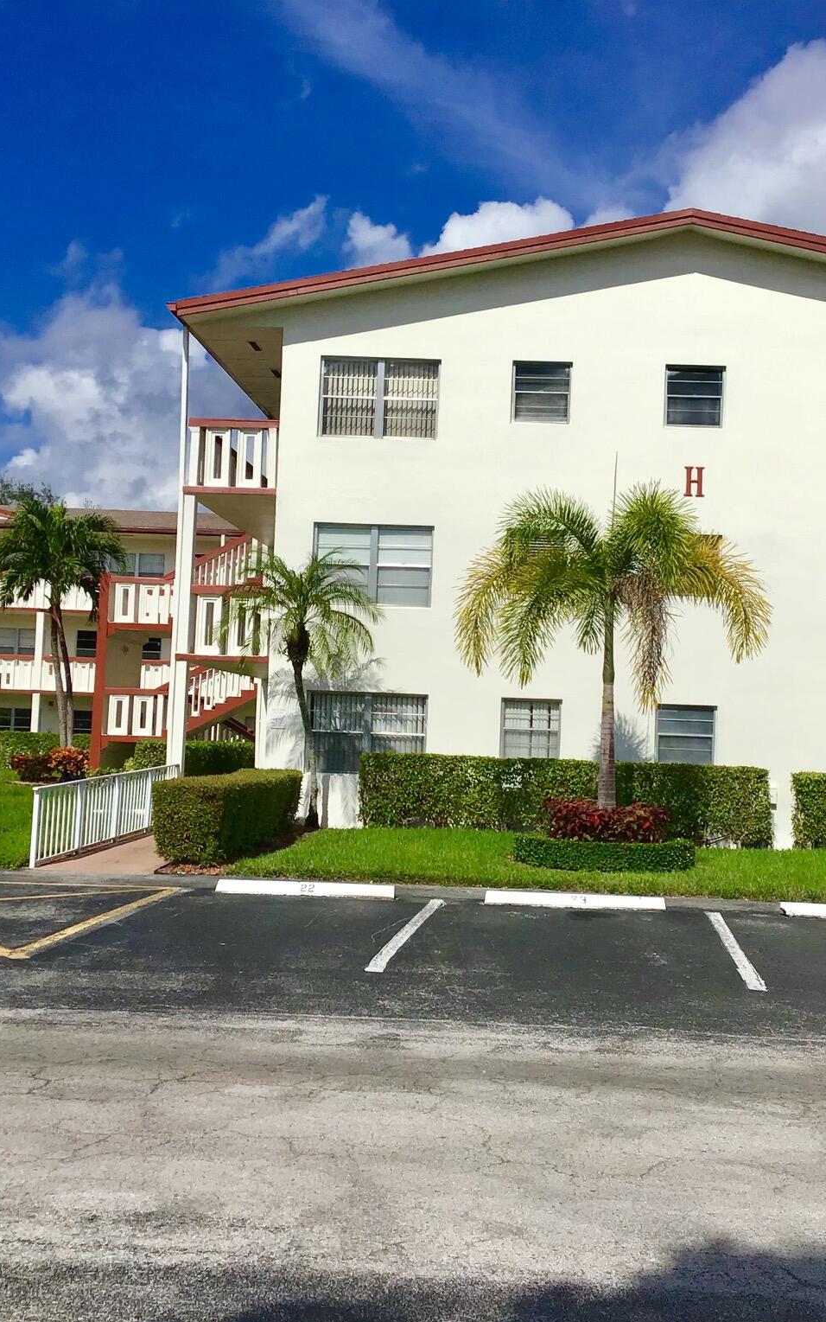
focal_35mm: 44
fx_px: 1584
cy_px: 663
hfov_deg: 29.1
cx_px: 508
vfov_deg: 45.3
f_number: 2.4
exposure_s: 1/4525
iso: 25
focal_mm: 3.3
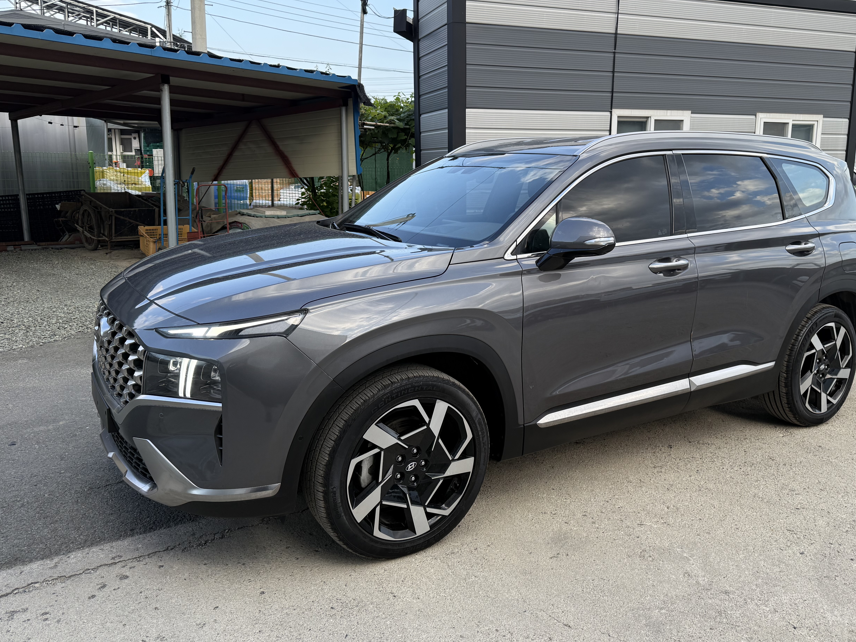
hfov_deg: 63.3
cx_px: 474
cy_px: 295
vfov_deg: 49.7
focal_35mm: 28
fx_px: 692
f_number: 1.78
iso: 100
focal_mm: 6.76
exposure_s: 1/849
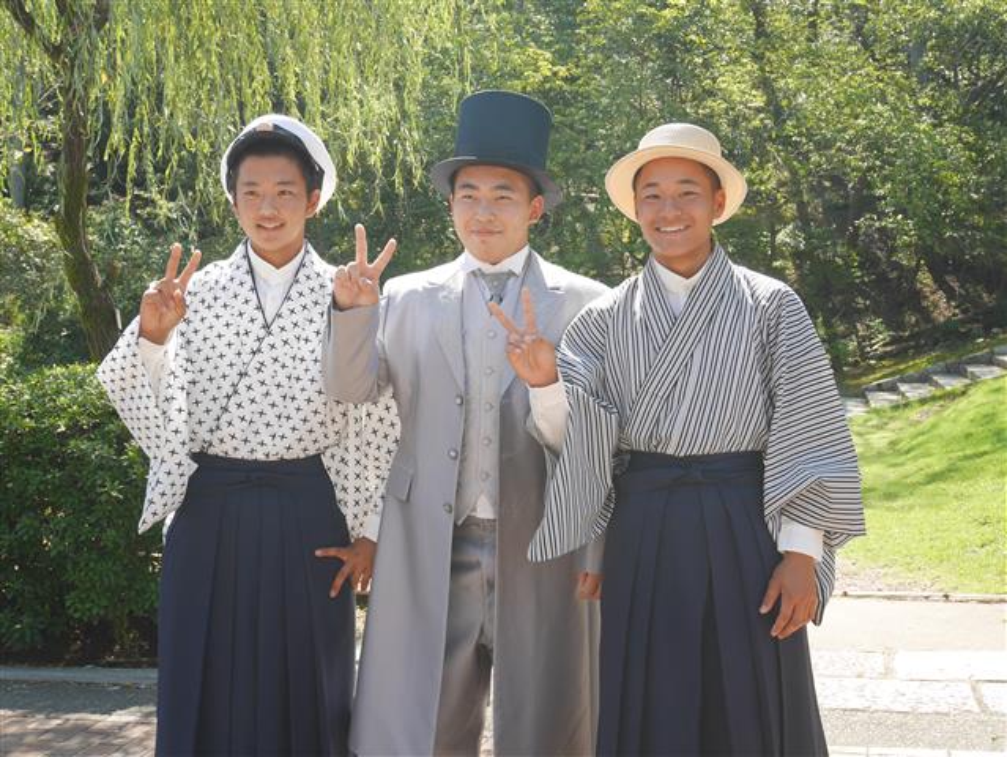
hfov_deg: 41.2
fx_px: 1339
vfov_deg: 31.5
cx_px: 504
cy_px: 378
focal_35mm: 46
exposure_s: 1/250
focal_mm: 23
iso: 200
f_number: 4.9
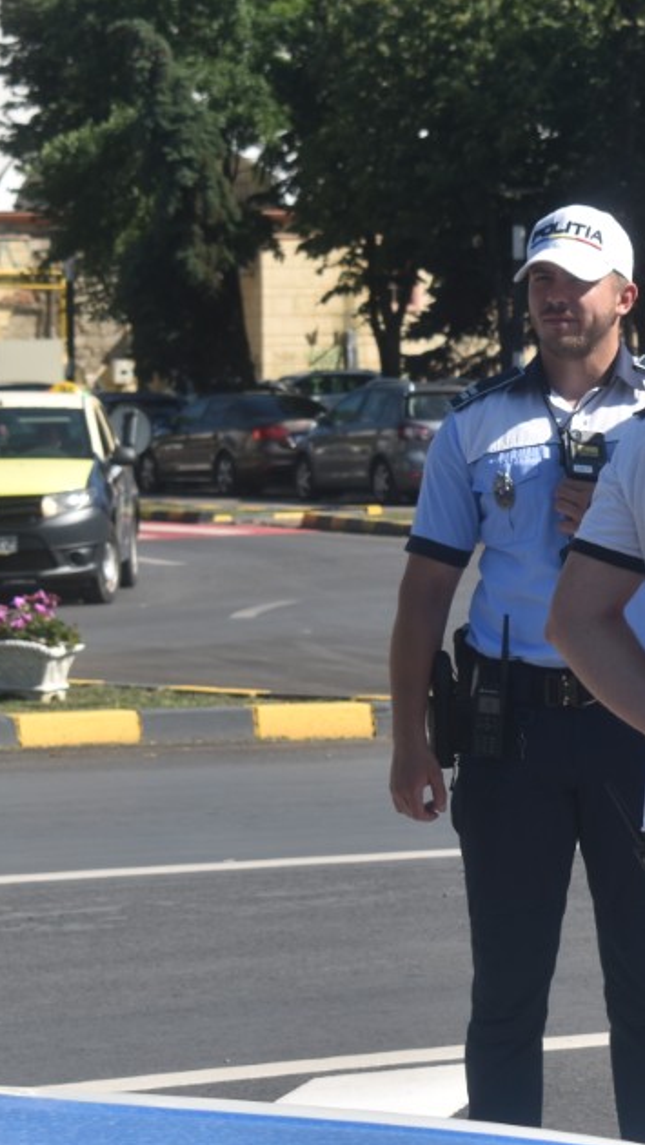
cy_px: 463
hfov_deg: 7.6
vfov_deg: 13.6
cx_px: 776
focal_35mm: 158
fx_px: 4796
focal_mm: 55
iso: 100
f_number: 8
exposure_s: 1/250
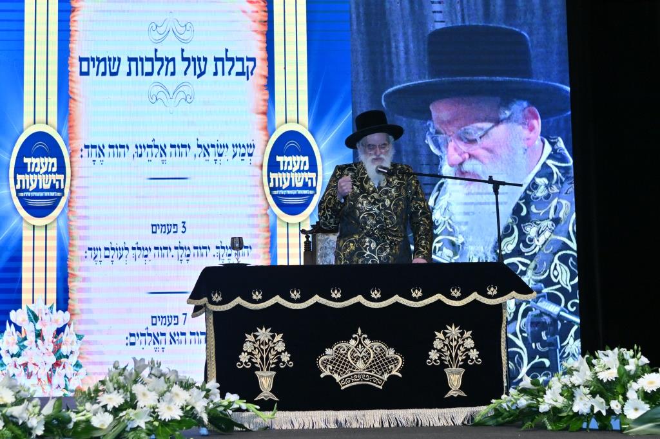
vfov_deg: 19.7
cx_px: 330
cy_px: 220
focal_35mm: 69
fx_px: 1265
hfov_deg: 29.3
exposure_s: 1/125
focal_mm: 46
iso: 250
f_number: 4
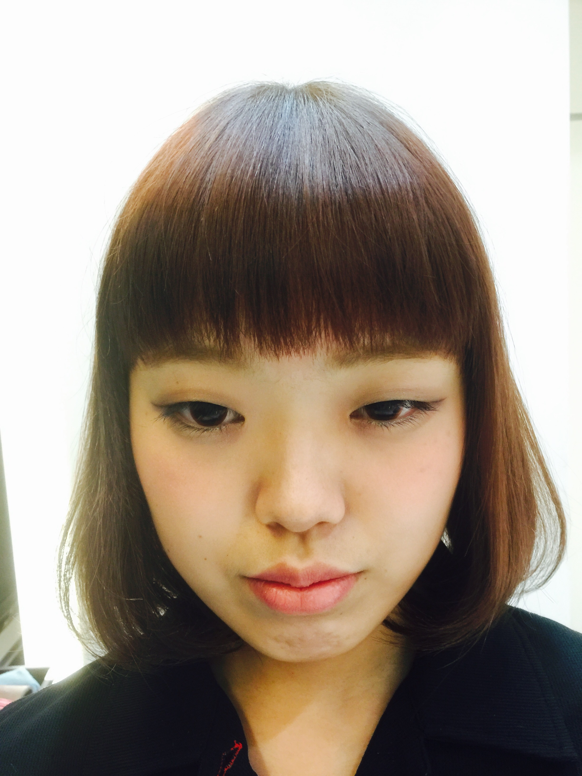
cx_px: 291
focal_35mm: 29
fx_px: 650
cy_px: 388
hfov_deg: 48.2
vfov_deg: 61.7
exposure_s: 1/15
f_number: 2.2
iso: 64
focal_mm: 4.15
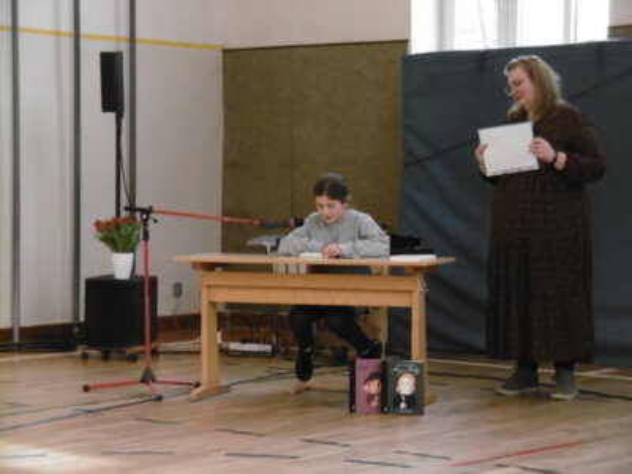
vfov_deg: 14.2
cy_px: 237
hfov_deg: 18.9
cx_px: 316
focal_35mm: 104
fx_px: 1899
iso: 800
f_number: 4.8
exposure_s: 1/160
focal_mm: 18.6
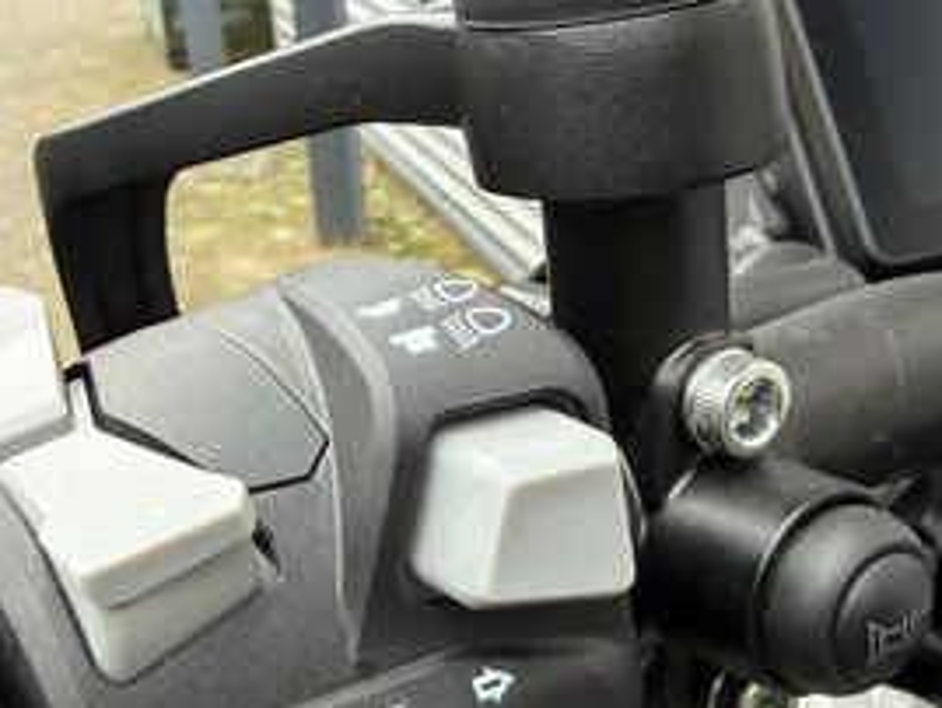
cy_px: 610
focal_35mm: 57
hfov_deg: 33.3
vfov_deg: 25.1
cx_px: 669
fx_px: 1552
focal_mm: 2.22
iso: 100
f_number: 2.2
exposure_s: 1/99
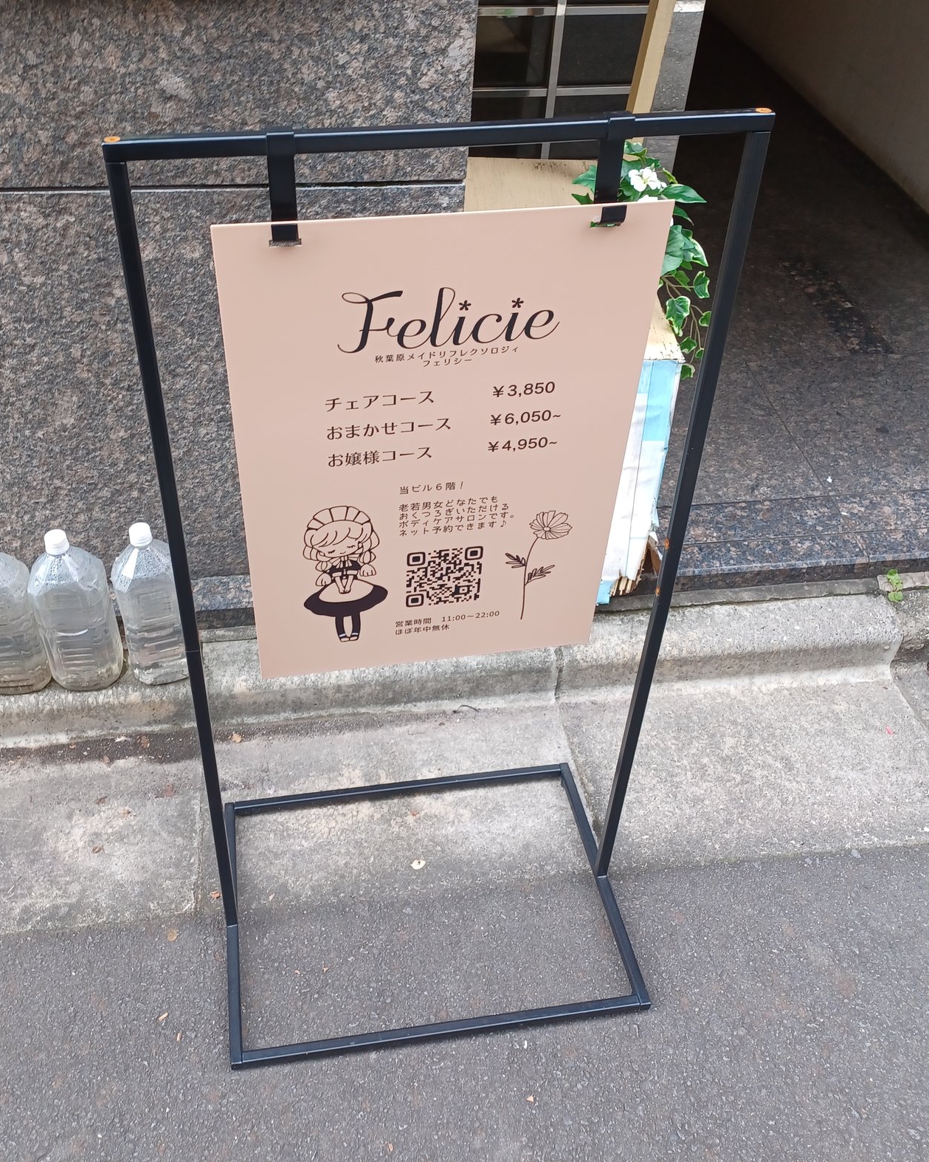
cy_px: 518
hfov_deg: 47.0
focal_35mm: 31
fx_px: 1066
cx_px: 414
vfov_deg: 57.1
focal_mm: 4.6
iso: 64
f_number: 1.8
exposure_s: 1/50
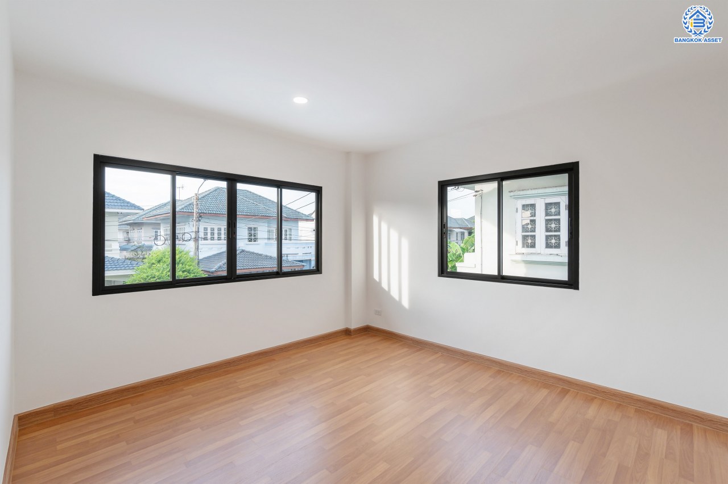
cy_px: 242
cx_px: 364
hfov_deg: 98.6
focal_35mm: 16
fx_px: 313
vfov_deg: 75.4
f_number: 5.6
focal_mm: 15.5
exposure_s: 1/100
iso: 100
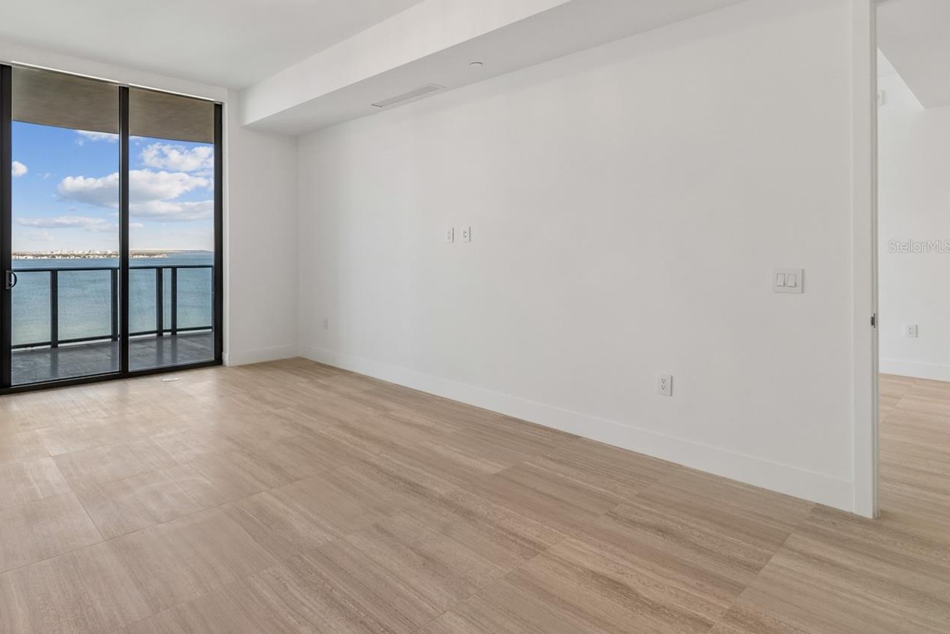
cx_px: 354
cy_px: 246
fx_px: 501
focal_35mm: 19
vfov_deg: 63.8
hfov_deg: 85.1
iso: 100
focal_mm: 10
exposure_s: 1/60
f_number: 7.1
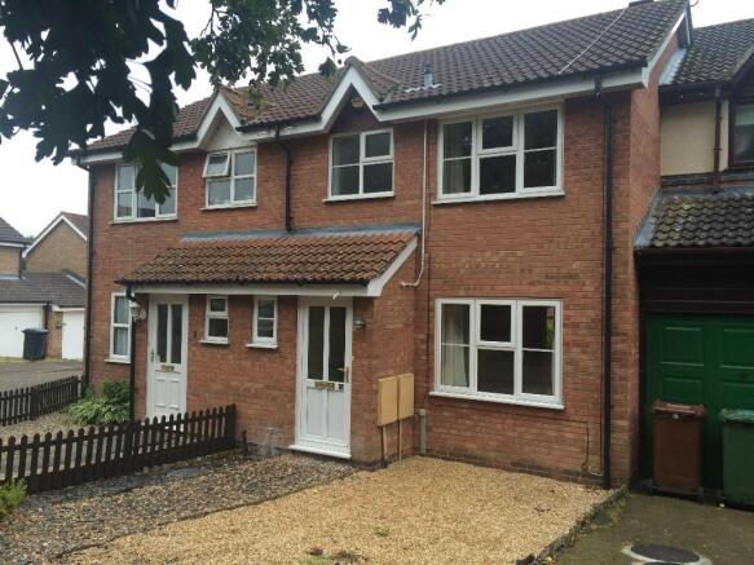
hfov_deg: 61.7
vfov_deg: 48.2
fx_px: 632
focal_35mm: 29
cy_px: 282
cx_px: 377
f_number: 2.2
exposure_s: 1/121
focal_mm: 4.15
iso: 32
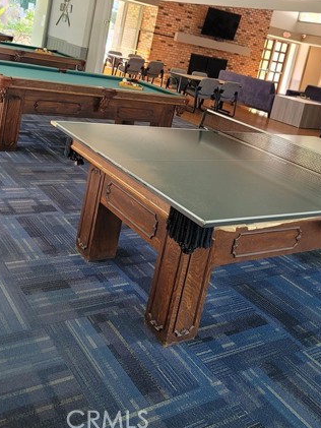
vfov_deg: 47.2
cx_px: 171
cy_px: 109
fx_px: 470
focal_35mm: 38
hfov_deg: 37.7
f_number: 1.8
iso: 200
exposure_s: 1/120
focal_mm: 7
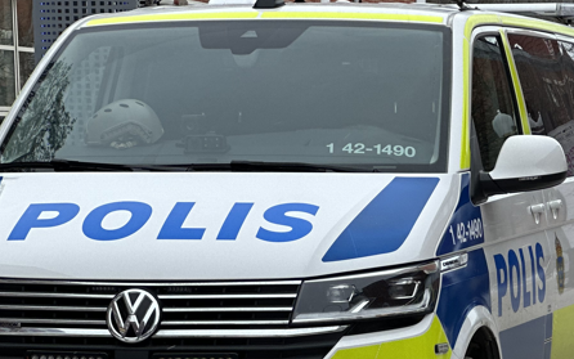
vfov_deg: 7.1
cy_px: 417
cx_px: 537
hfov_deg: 11.4
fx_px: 2863
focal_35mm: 183
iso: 25
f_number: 2.8
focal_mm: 9
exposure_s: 1/121
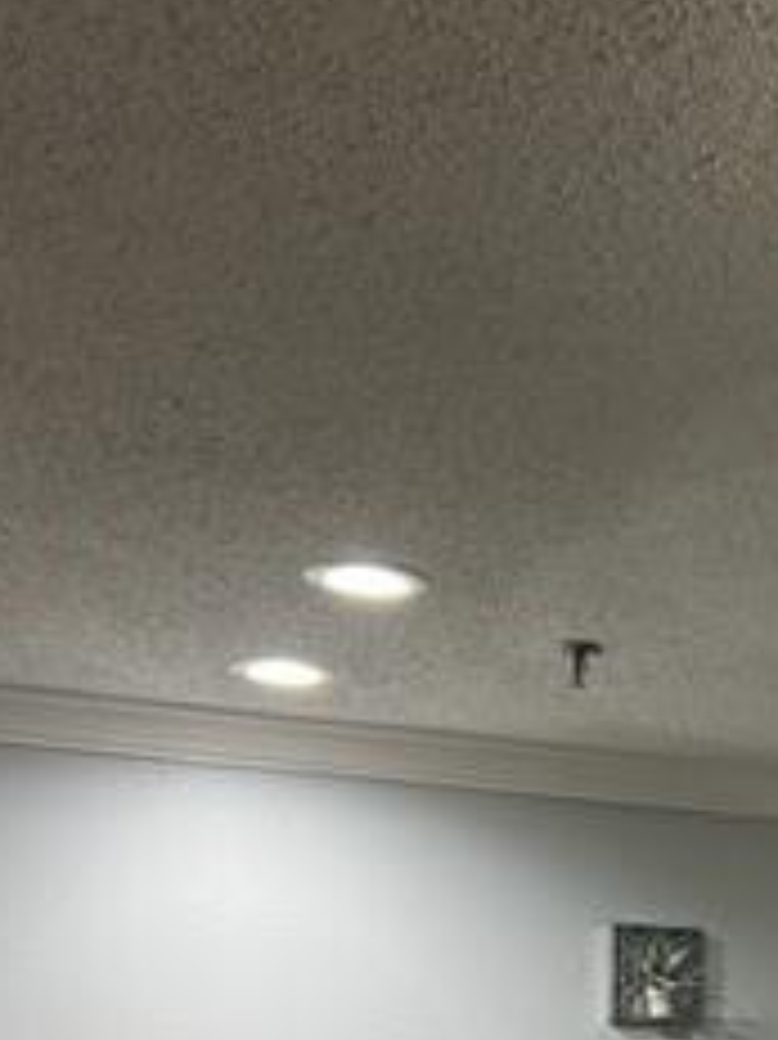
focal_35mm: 72
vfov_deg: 25.1
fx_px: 2160
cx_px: 836
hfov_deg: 19.6
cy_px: 1153
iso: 160
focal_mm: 5.7
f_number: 1.5
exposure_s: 1/60
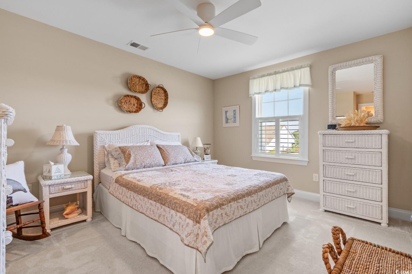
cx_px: 206
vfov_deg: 73.7
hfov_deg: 96.7
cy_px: 137
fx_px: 183
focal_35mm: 16
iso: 800
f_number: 8
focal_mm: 16
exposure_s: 1/15
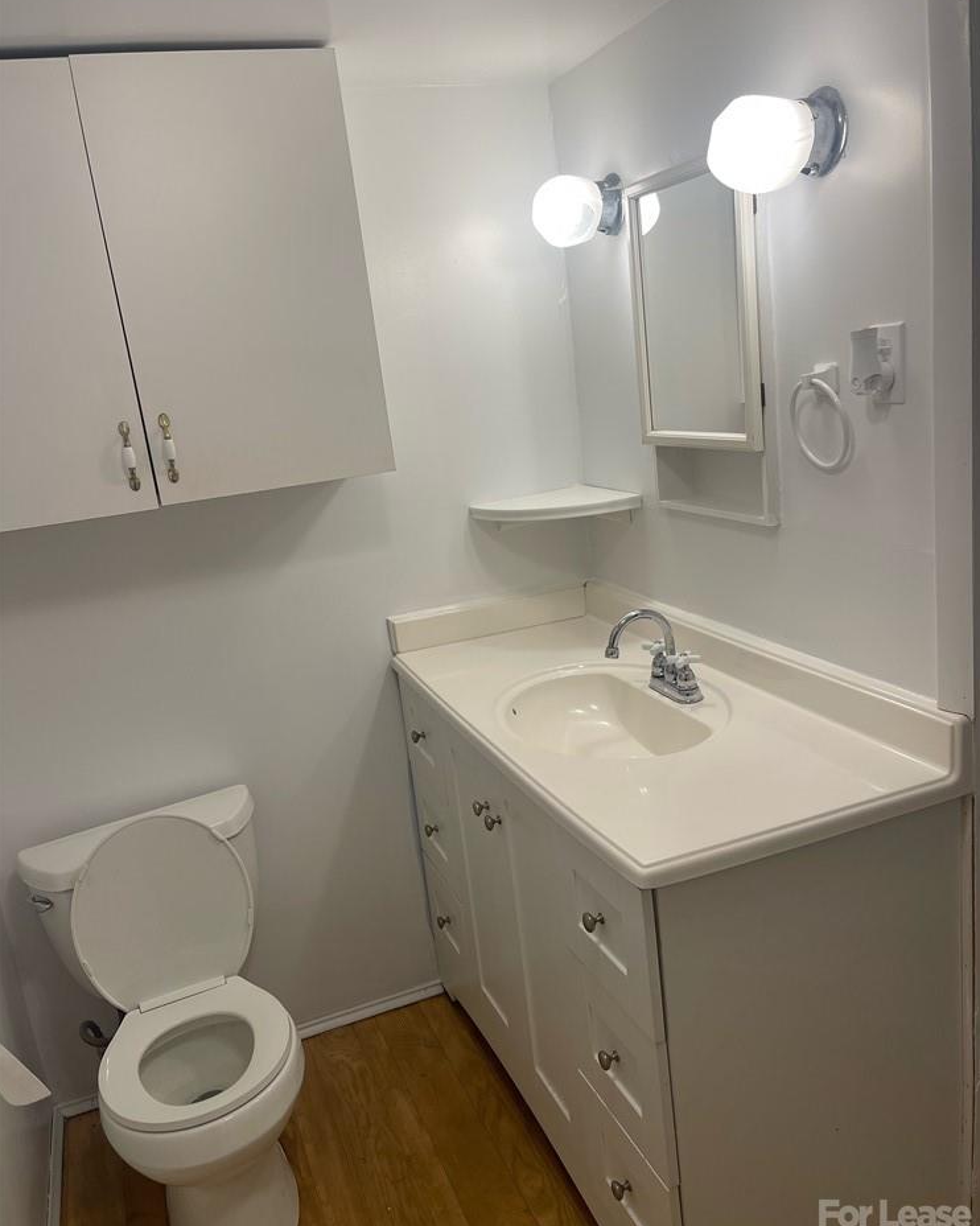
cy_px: 616
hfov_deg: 51.5
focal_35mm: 28
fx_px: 1015
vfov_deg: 62.2
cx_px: 502
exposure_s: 1/120
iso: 40
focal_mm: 5.1
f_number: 1.6
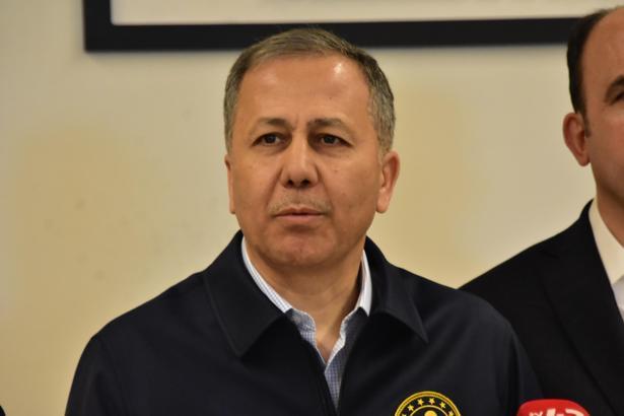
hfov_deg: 6.0
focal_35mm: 345
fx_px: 5980
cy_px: 208
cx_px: 312
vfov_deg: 4.0
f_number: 5.6
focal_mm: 230
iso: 6400
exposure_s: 1/80
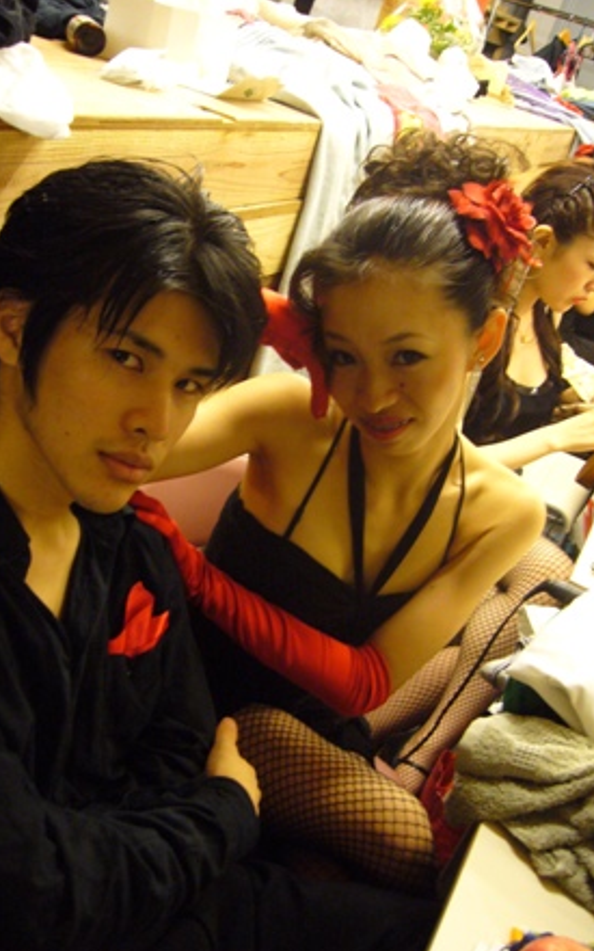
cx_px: 257
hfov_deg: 33.5
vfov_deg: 51.5
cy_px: 485
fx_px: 984
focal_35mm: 38
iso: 200
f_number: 2.8
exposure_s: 1/8
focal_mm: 5.8
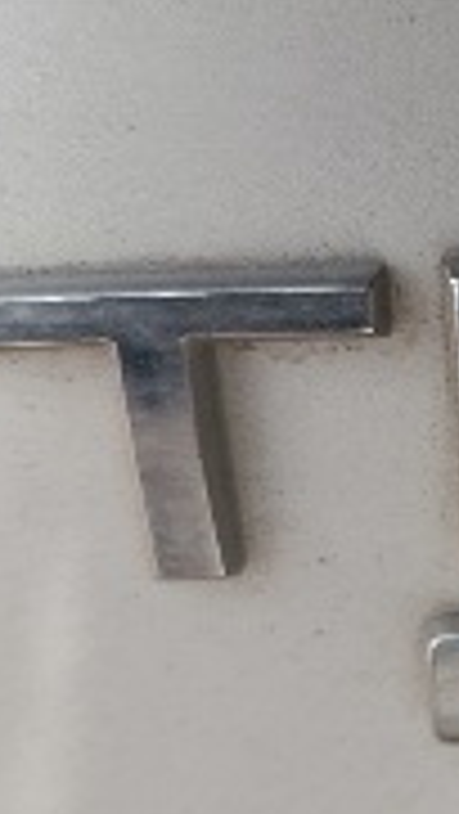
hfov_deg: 18.1
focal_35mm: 60
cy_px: 508
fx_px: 1296
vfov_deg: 34.7
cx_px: 670
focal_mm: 5.24
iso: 208
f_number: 1.7
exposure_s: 1/100
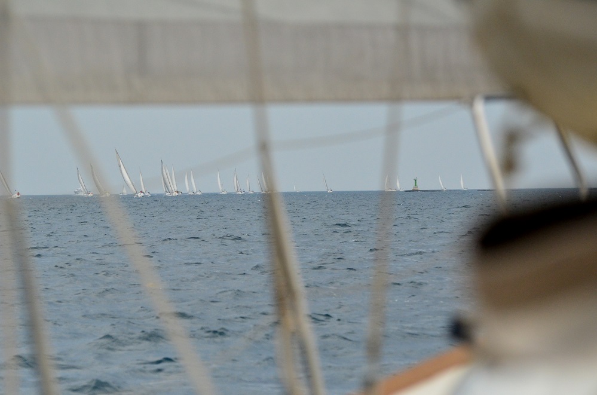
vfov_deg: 6.3
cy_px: 198
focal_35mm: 218
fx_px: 3598
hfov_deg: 9.5
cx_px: 298
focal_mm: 145
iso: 1400
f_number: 5.6
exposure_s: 1/8000
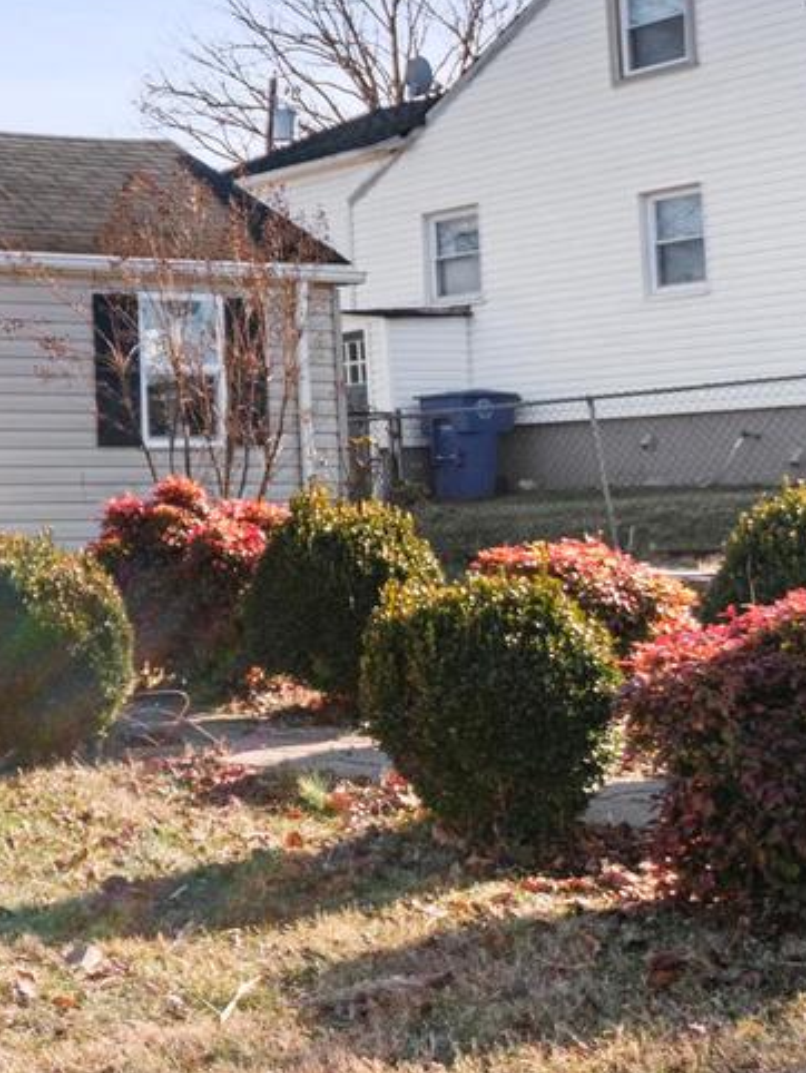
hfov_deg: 19.4
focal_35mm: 66
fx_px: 2047
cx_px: -412
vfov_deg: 29.2
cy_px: 365
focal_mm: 15.1
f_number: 4
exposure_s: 1/1900
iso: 320
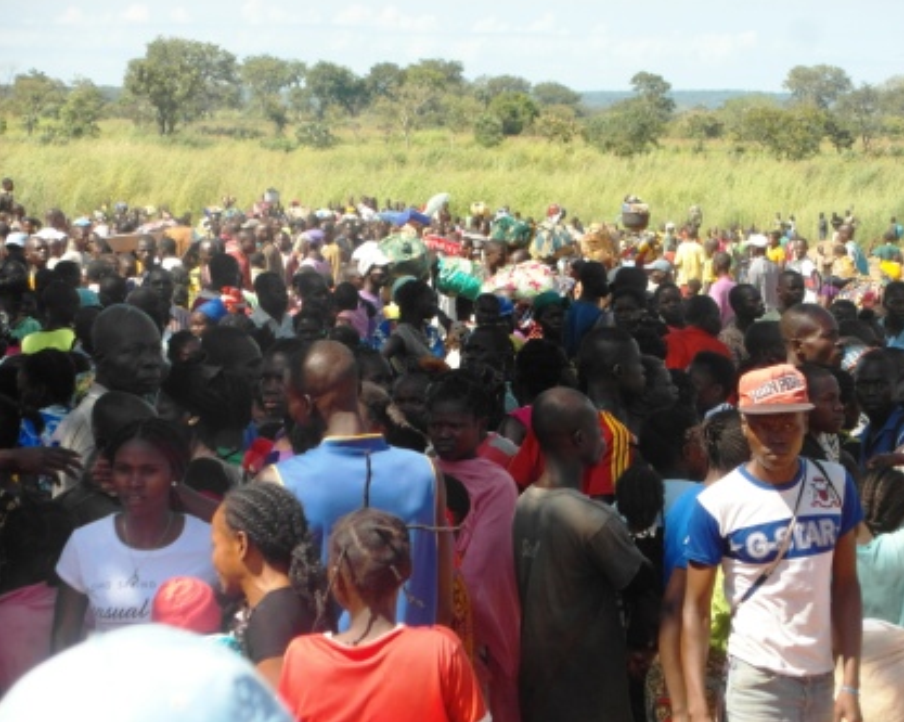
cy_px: 360
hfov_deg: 13.0
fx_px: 3957
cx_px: 483
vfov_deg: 10.4
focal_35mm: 148
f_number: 4.2
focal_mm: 25.2
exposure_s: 1/500
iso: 120
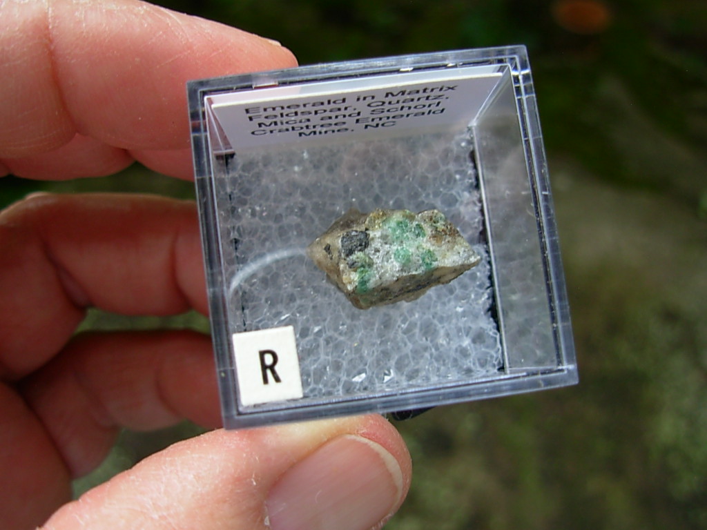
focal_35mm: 38
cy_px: 265
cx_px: 354
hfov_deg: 49.0
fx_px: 776
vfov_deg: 37.7
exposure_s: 1/46.6
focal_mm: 6.3
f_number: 2.9
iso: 50
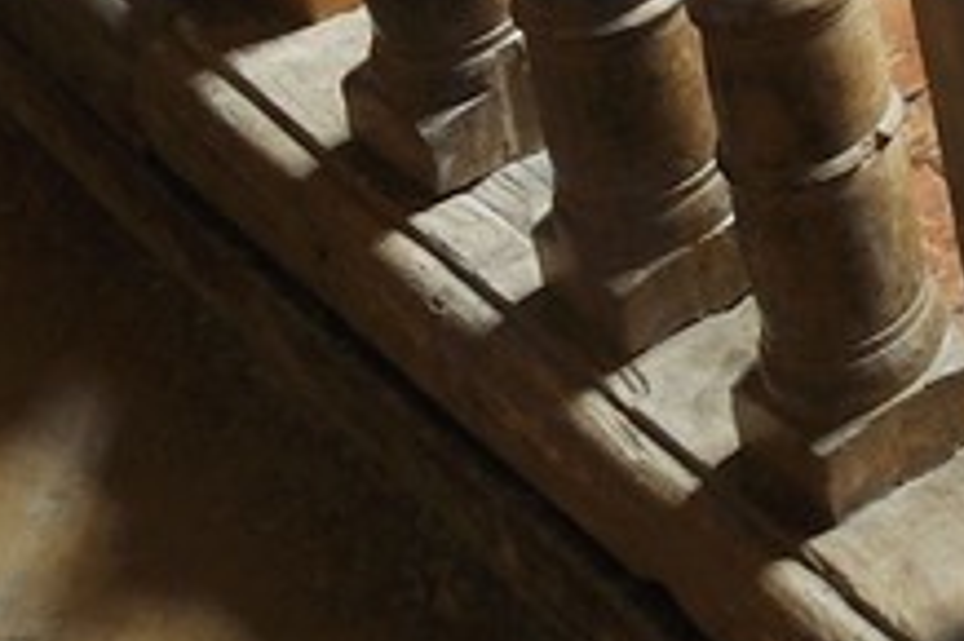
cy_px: -1675
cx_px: 3493
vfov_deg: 6.6
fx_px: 4709
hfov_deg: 8.3
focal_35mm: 176
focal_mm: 24
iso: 200
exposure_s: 1.6
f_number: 14
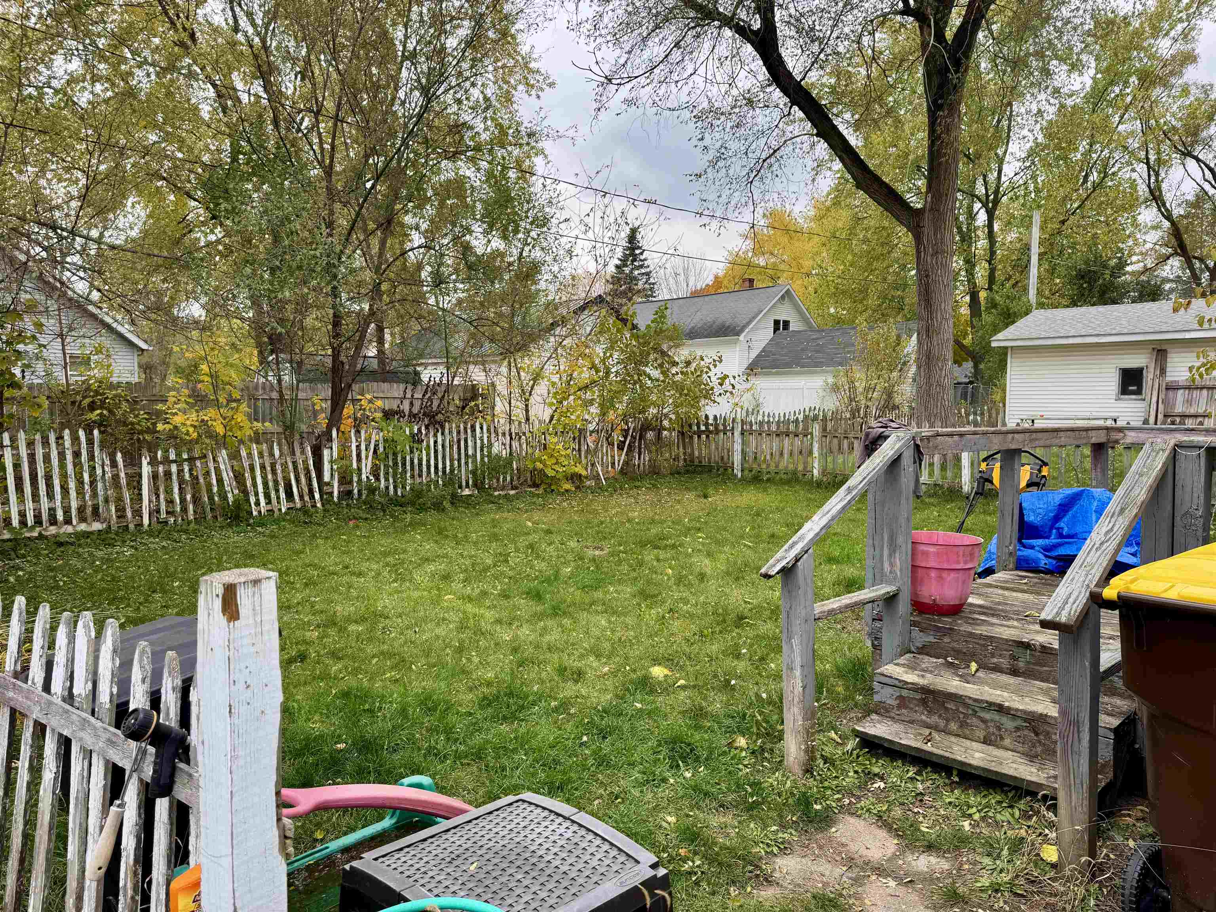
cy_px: 456
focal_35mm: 24
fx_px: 843
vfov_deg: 56.8
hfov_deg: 71.6
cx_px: 608
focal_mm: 6.76
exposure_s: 1/588
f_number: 1.78
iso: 80
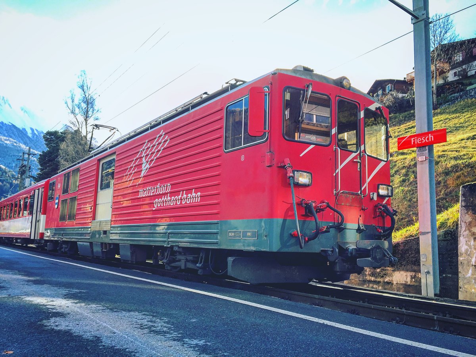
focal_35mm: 29
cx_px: 238
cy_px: 178
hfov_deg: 61.7
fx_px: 399
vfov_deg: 48.2
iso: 32
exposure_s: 1/363
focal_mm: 4.15
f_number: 2.2
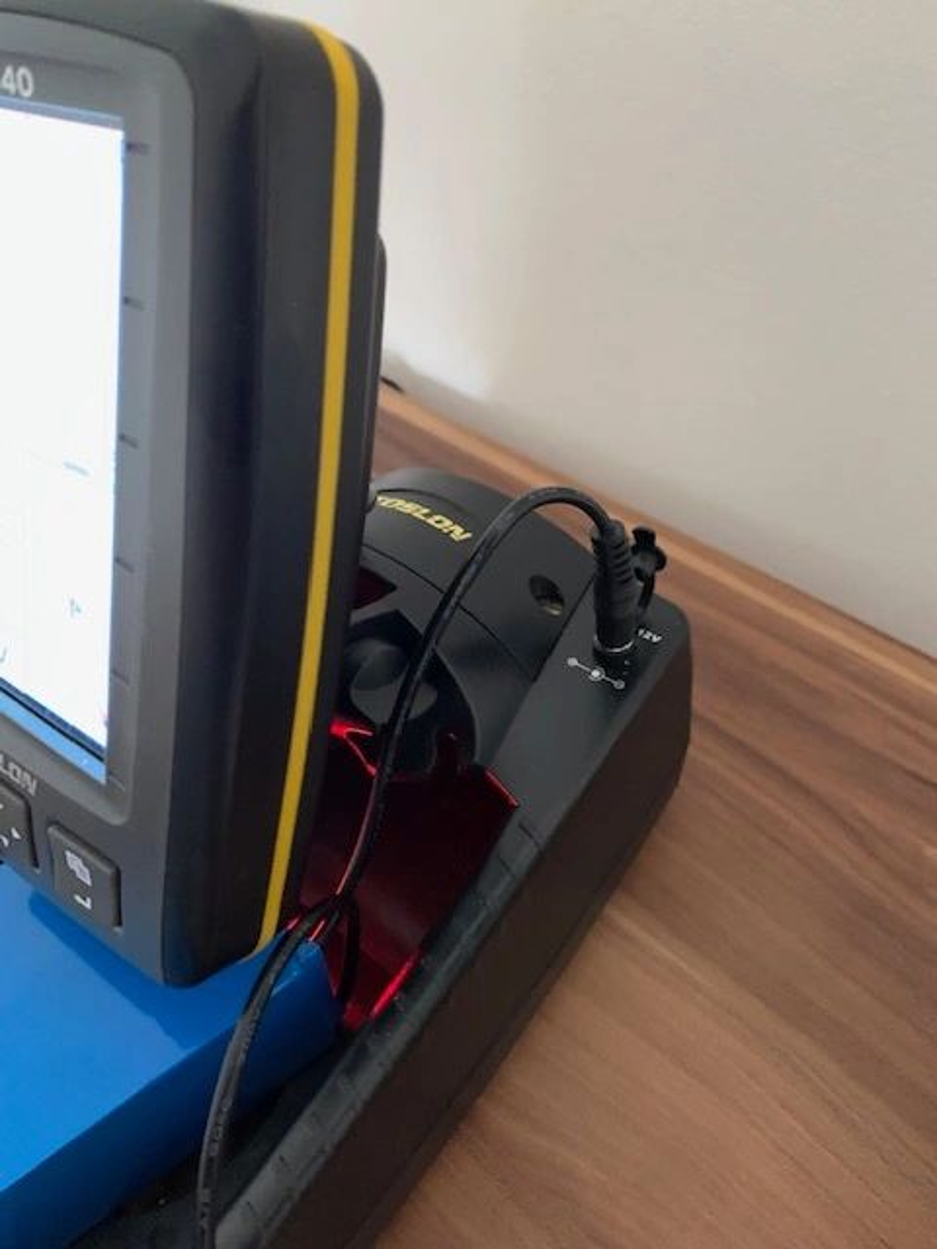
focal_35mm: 26
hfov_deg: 53.1
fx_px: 938
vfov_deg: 67.3
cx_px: 468
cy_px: 624
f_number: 1.8
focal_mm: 4.25
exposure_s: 1/30
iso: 640
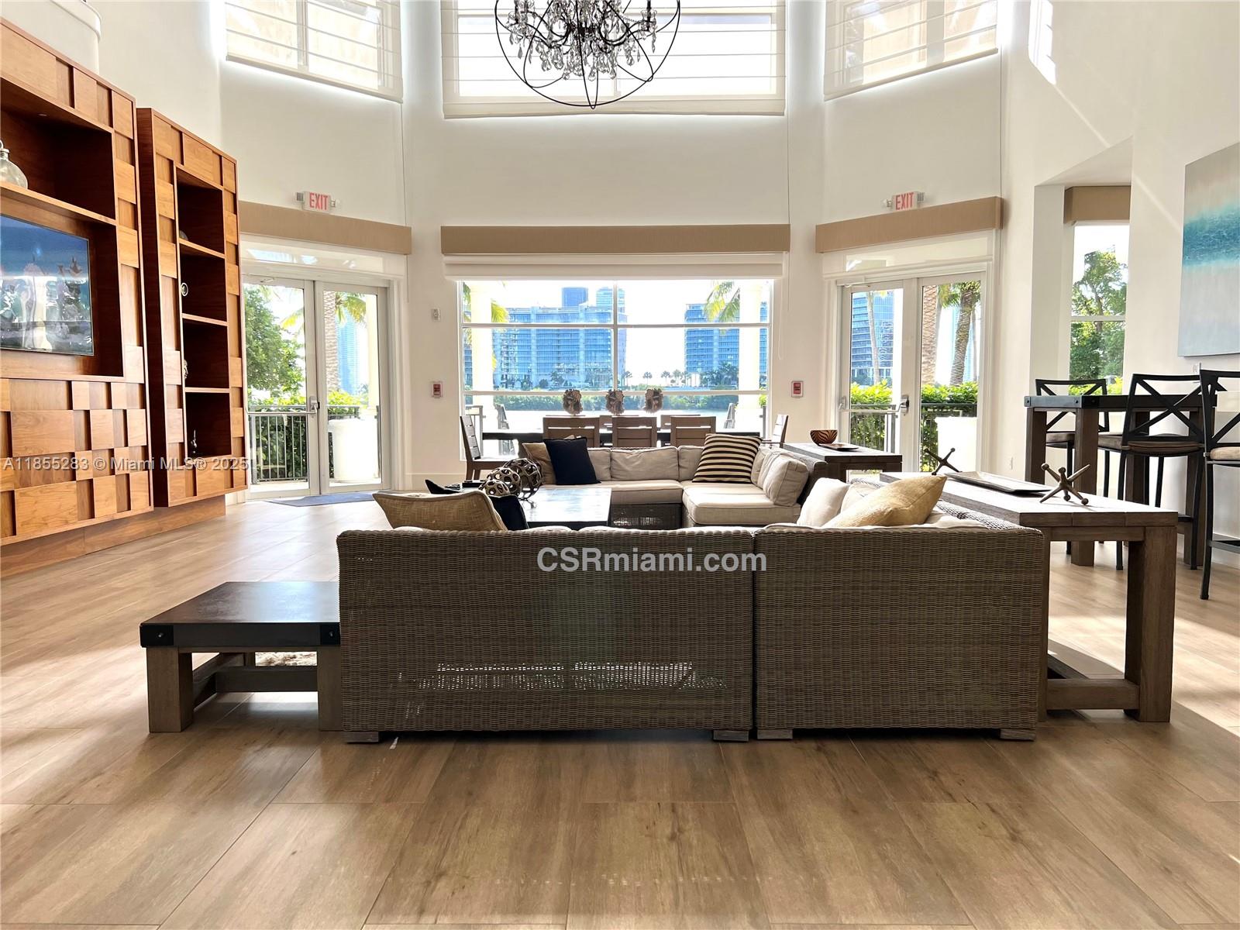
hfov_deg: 67.3
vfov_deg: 53.1
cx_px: 620
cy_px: 465
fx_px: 931
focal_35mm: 26
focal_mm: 5.7
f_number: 1.5
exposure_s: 1/646
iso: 50
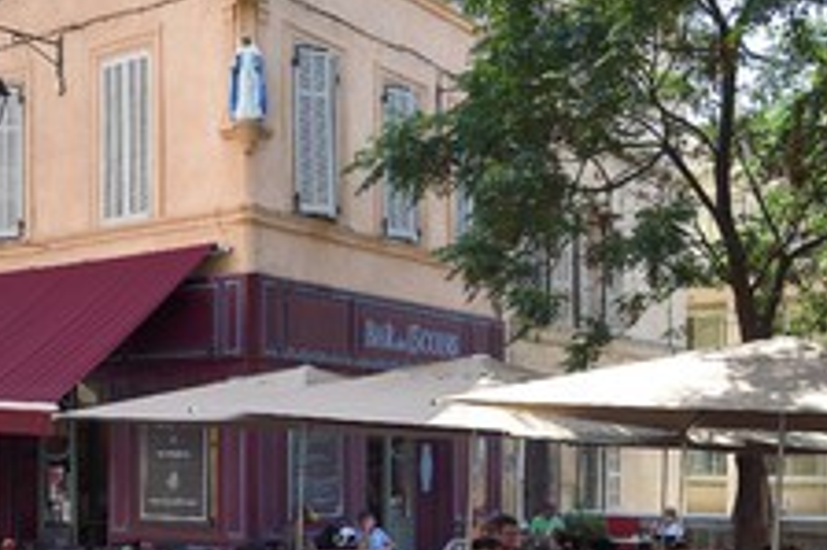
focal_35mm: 60
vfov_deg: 22.3
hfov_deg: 33.2
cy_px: 439
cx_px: 539
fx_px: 1377
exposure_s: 1/250
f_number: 9
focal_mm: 32
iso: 200
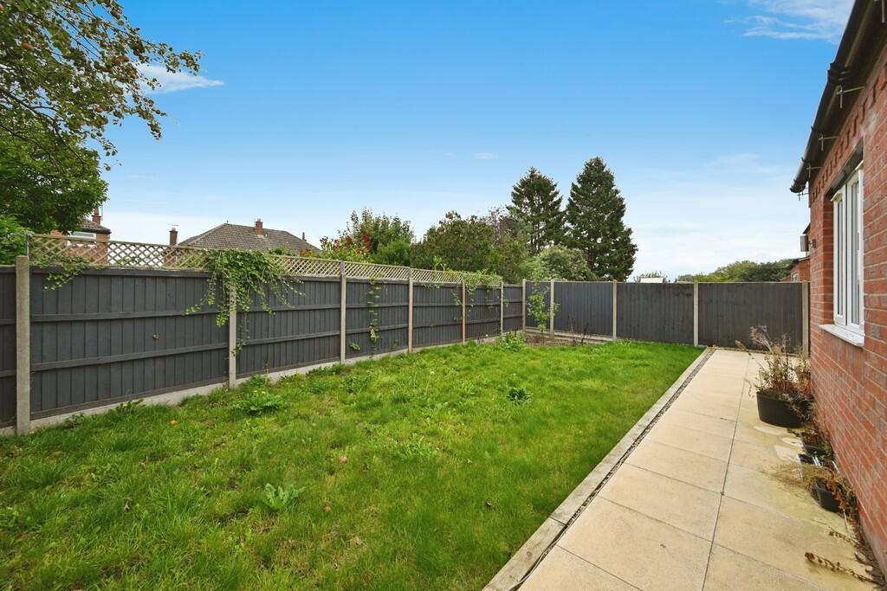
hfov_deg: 104.2
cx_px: 444
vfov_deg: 81.2
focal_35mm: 14
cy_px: 296
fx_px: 345
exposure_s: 1/160
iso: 100
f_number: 6.3
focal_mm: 14
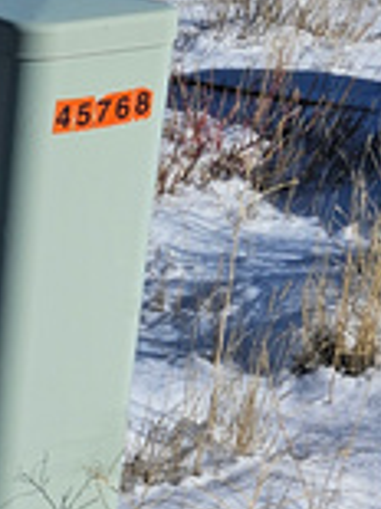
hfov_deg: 11.1
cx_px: -496
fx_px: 1675
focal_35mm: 114
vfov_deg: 17.2
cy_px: 365
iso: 25
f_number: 1.8
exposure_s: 1/6268
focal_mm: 5.4
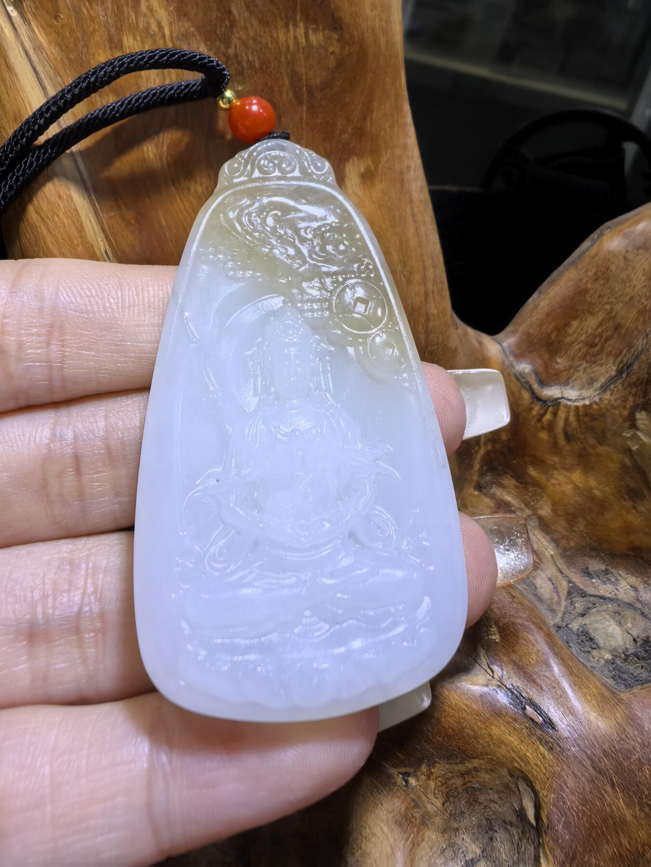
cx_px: 326
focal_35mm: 27
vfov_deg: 65.3
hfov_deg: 51.4
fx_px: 677
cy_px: 434
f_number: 2.2
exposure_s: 1/100
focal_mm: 1.95
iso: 100
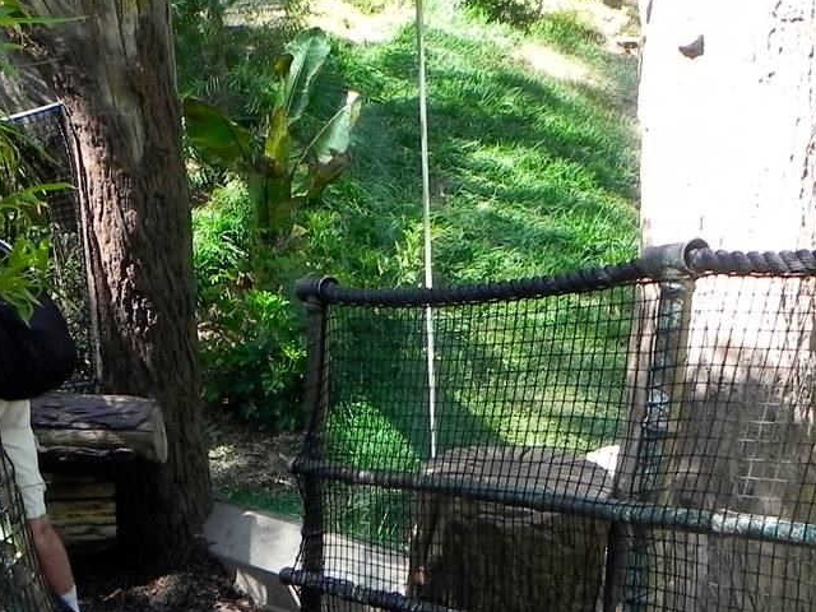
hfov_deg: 29.8
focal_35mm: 65
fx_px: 1532
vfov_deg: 22.4
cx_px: 351
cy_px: 432
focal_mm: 4.6
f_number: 4
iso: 160
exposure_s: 1/92.6
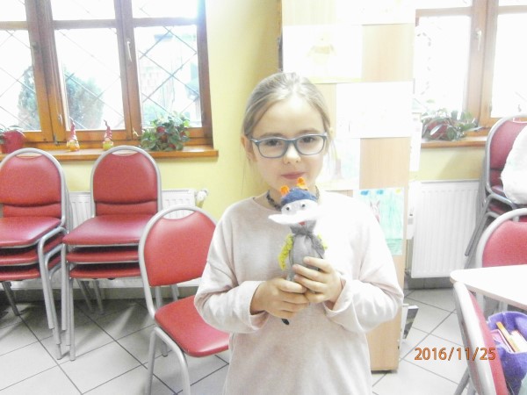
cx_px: 264
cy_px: 198
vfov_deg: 53.1
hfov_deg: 67.3
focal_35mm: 26
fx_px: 396
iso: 1600
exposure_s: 1/40
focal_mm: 4.7
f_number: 2.8
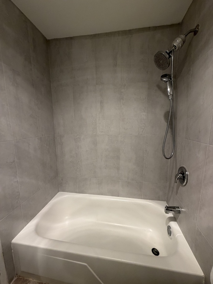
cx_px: 106
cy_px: 142
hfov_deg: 85.7
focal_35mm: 14
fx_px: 115
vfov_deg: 102.1
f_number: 2.2
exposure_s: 1/60
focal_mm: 2.22
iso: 200
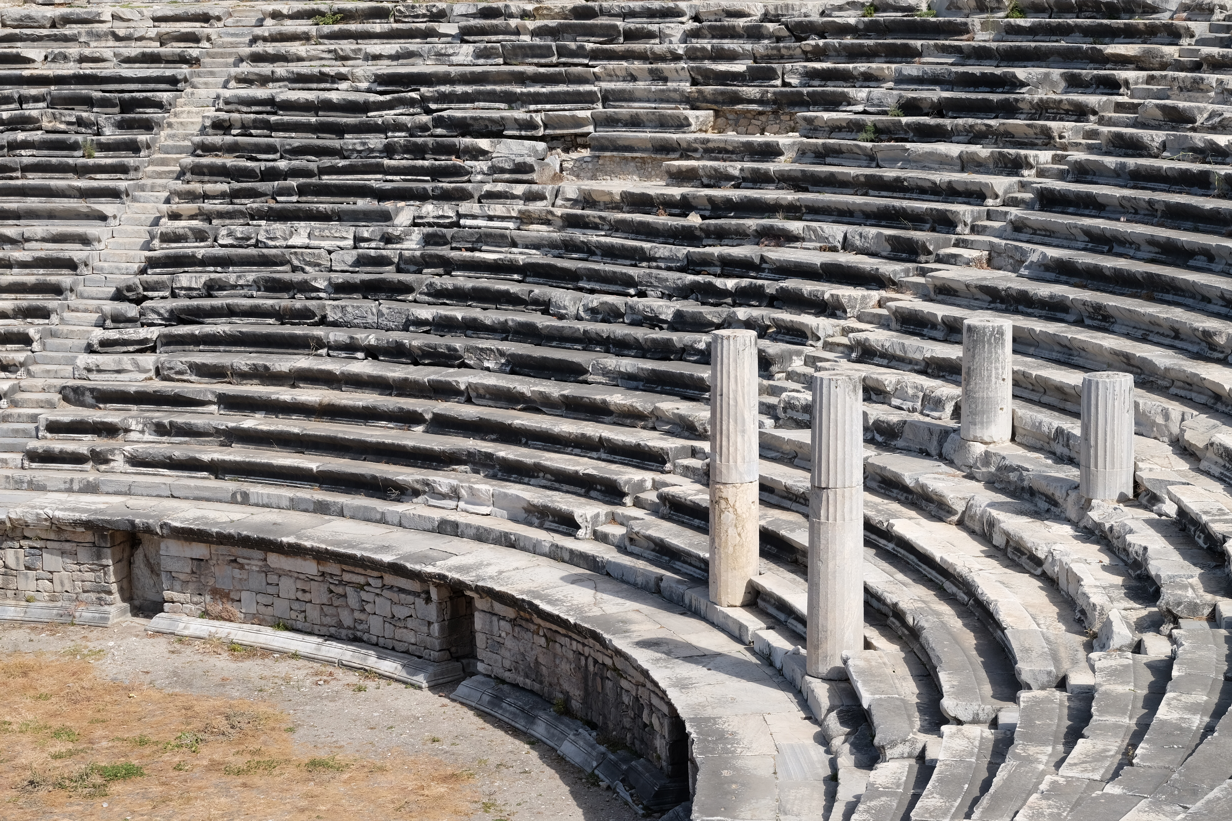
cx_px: 616
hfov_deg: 27.0
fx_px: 2566
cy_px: 410
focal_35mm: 75
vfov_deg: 18.2
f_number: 8
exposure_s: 1/350
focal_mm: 50
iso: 200
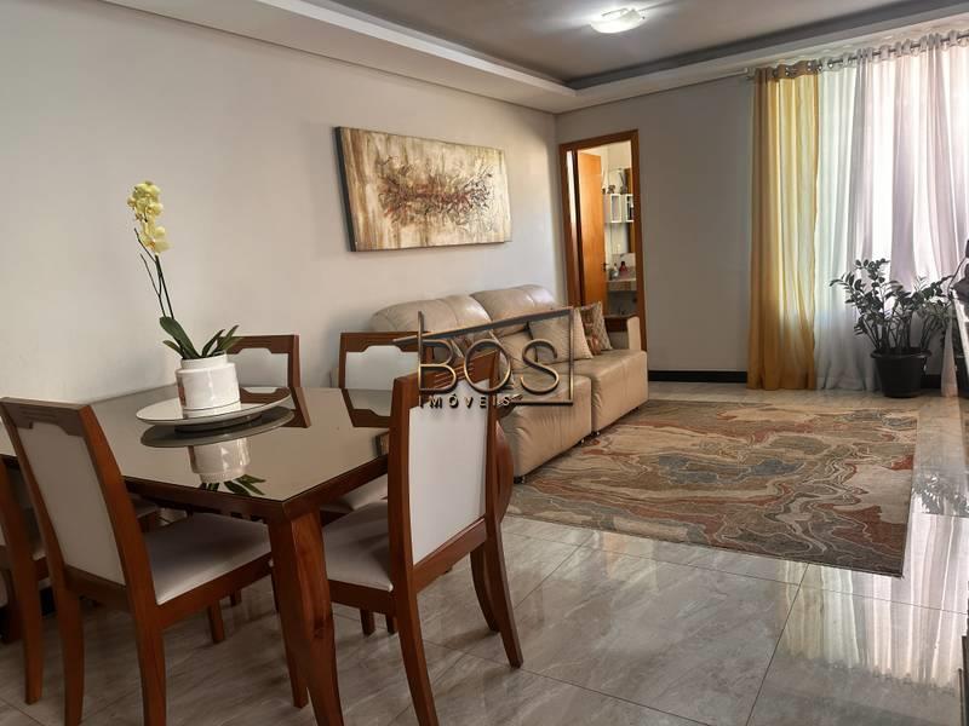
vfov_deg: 56.8
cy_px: 363
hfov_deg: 71.6
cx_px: 484
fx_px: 672
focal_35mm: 24
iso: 125
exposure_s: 1/60
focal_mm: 6.86
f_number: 1.78
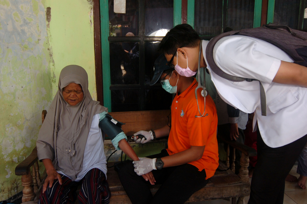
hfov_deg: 62.0
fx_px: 256
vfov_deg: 43.5
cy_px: 102
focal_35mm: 30
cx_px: 154
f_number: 4
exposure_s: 1/125
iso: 400
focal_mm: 20
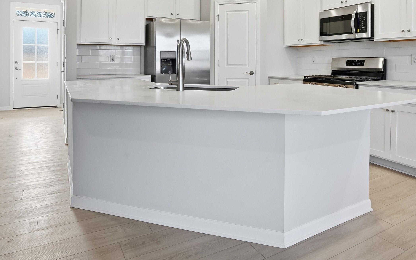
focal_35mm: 24
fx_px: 272
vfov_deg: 49.1
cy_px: 66
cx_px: 213
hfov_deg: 74.8
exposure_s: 1/100
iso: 160
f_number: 11
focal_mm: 16
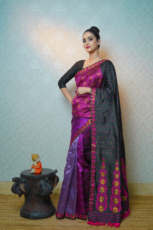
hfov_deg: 29.3
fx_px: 292
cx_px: 81
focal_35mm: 46
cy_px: 114
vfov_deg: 42.9
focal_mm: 42.8
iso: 250
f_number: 7.1
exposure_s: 1/160
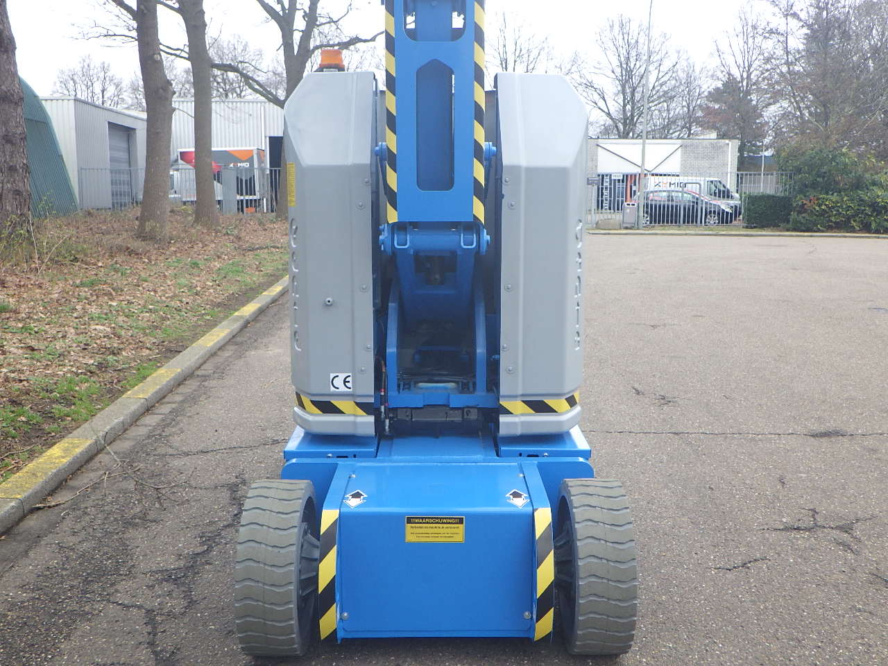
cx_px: 444
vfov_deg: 41.8
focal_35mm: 34
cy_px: 333
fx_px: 872
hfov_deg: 54.0
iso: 125
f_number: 3.8
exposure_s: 1/160
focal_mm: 6.1
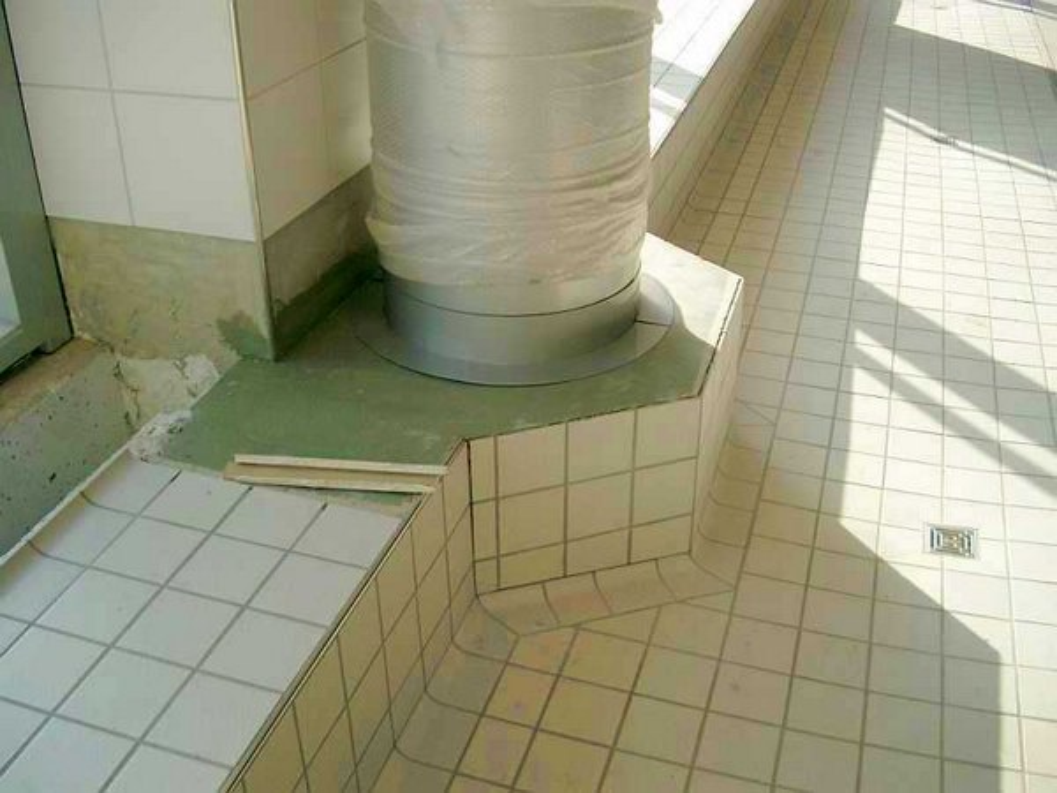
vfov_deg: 38.7
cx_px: 528
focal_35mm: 37
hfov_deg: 50.1
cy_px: 396
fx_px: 1130
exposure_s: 1/500
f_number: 2.6
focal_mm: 7.6
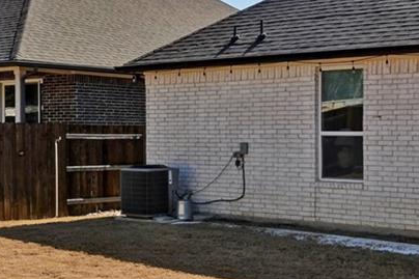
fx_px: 826
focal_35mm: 71
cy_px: 142
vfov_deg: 19.2
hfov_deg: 28.4
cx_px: 238
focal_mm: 14
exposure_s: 1/200
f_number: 14
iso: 200
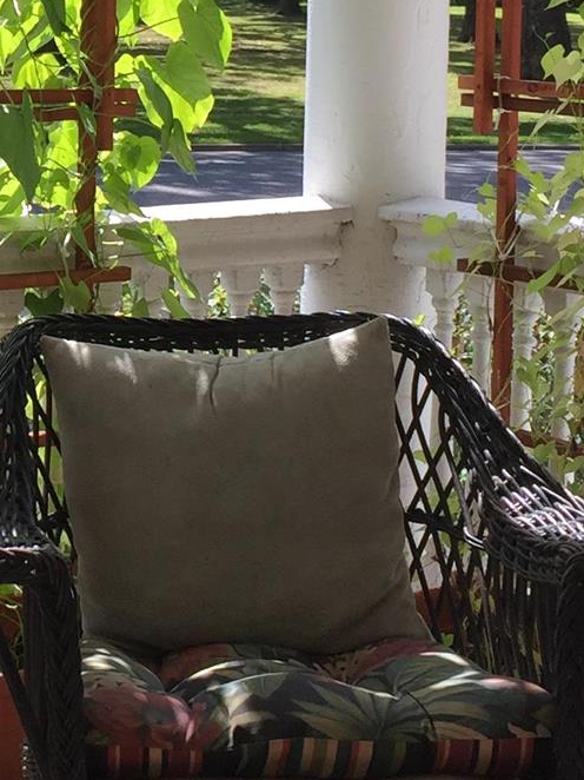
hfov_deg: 14.2
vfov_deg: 19.3
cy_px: 164
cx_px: -112
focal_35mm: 101
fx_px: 2273
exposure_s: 1/824
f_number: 2.2
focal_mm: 4.15
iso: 32
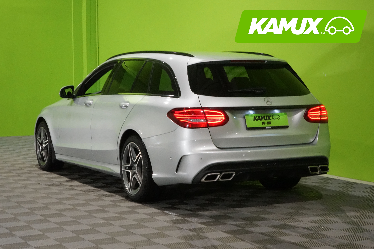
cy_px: 124
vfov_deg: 19.2
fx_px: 738
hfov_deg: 28.5
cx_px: 187
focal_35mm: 71
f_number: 29
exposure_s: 1/20
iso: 6400
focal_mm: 70
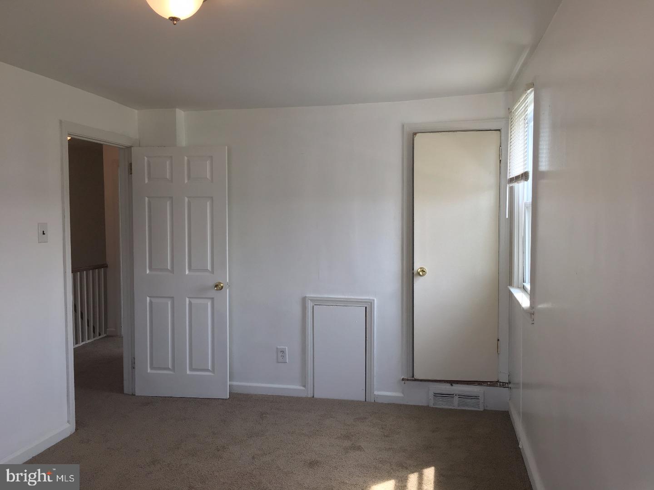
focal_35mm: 29
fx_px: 548
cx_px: 327
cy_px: 245
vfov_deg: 48.2
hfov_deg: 61.7
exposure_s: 1/40
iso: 25
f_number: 2.2
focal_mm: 4.15
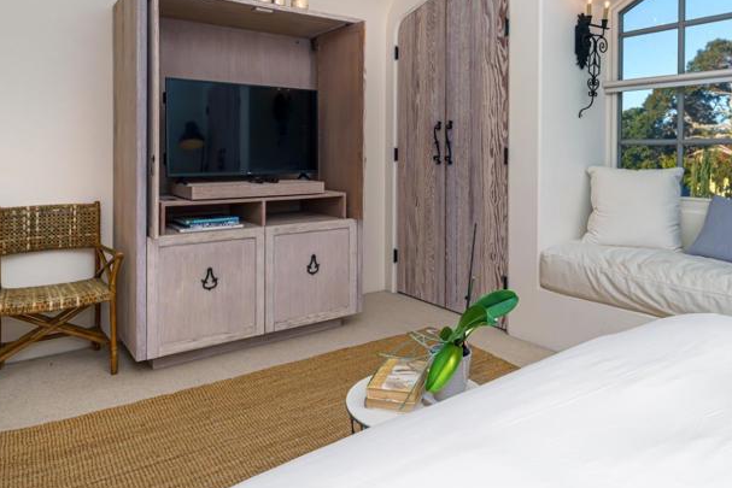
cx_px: 405
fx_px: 549
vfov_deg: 47.0
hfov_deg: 67.2
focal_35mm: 27
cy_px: 155
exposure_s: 1/125
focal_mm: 16
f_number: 8
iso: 100
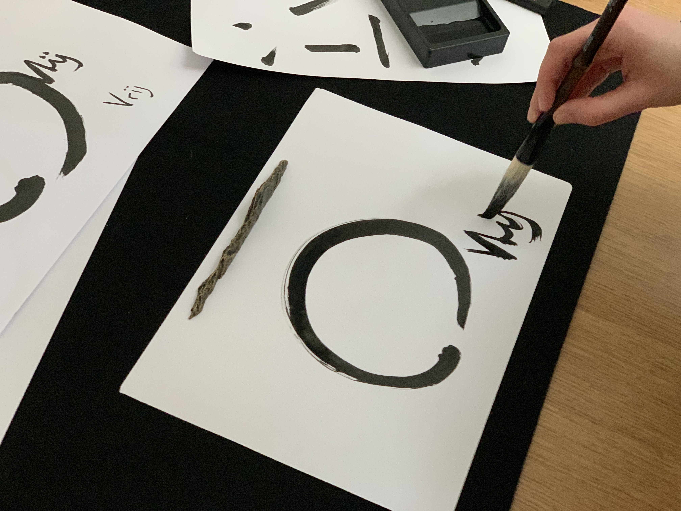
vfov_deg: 28.0
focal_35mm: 52
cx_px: 340
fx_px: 1023
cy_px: 256
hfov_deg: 36.8
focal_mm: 6
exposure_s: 1/52
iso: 400
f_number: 2.4
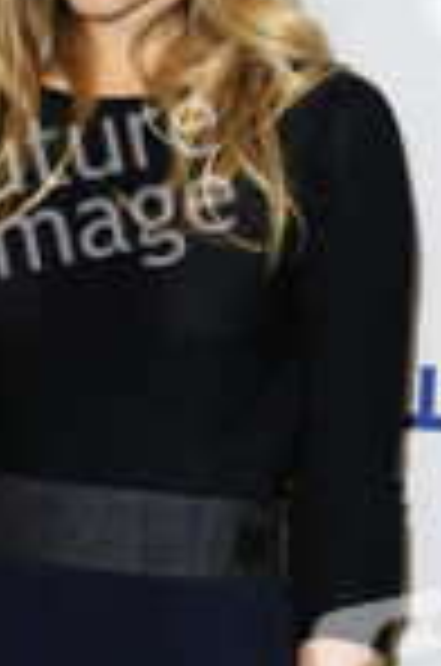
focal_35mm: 184
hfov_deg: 7.4
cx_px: 135
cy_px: 432
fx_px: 3397
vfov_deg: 11.2
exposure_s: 1/200
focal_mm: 68
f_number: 5.6
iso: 800
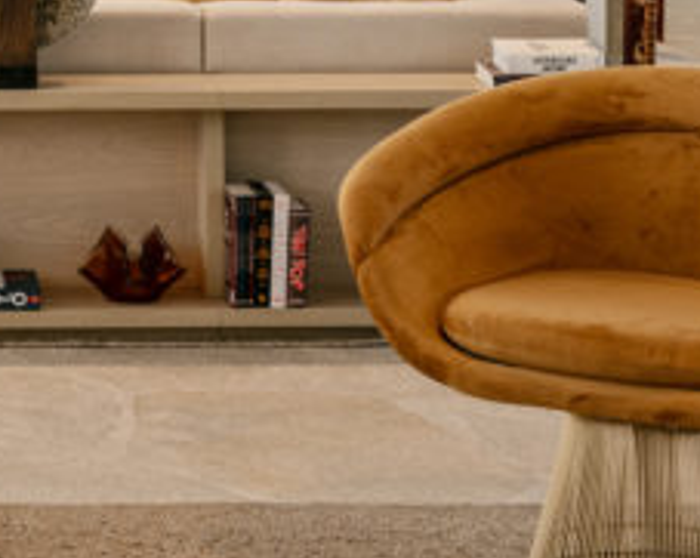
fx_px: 3207
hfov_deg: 12.0
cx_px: -256
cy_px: -401
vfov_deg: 9.5
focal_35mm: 155
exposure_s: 1/2.5
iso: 200
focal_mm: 45
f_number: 10
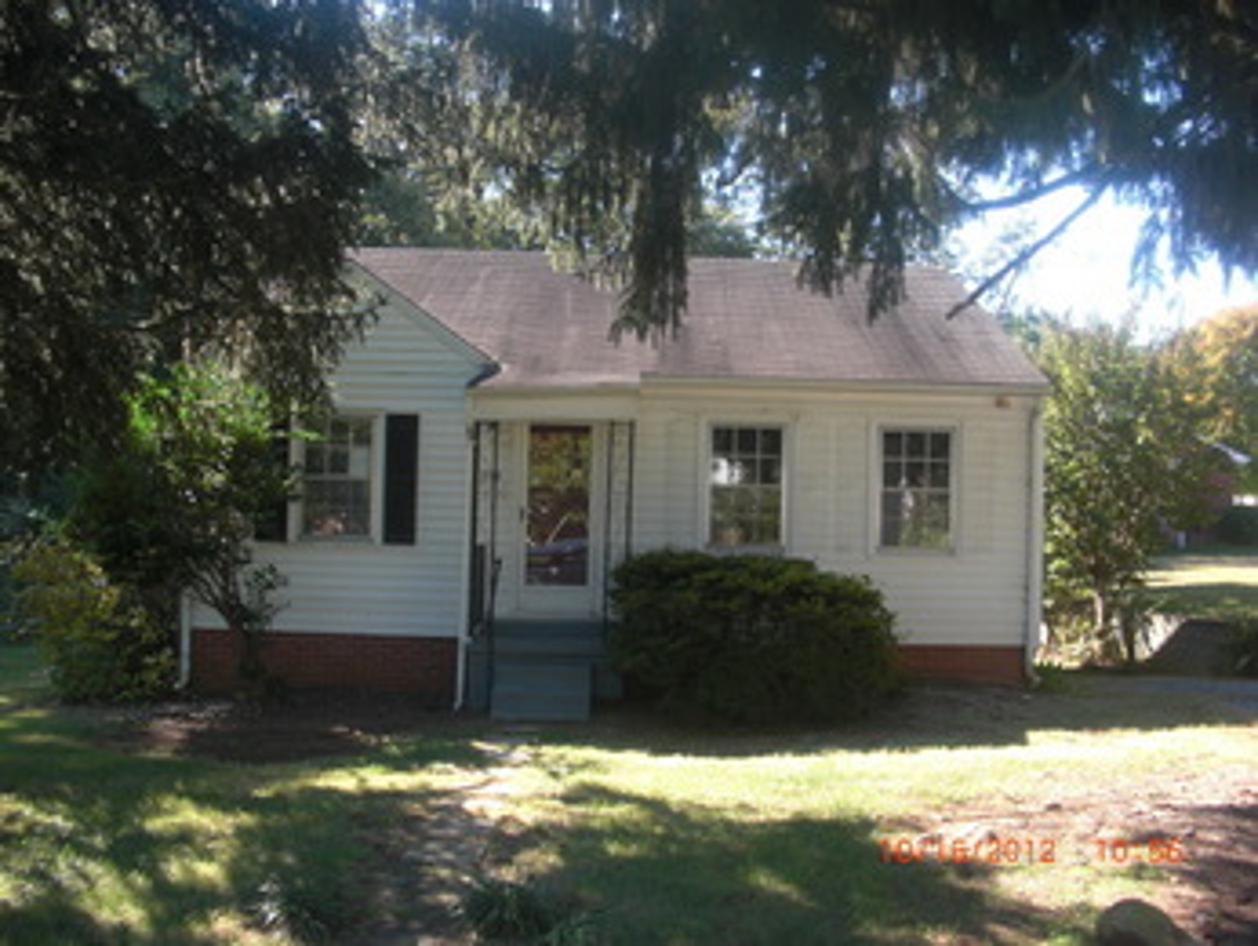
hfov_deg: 51.3
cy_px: 473
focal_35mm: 36
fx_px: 1309
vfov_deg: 39.7
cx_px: 629
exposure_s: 1/100
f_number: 2.8
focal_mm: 6.3
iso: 50
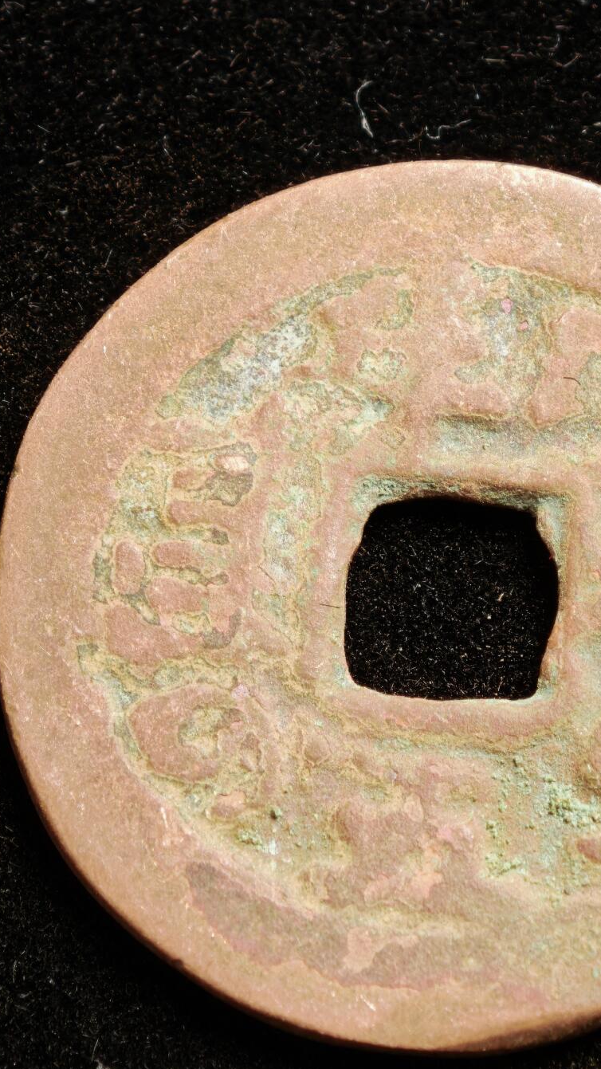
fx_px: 4931
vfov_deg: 12.4
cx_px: 437
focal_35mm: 174
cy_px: 547
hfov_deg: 7.0
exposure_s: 1/96
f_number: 2
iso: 250
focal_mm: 9
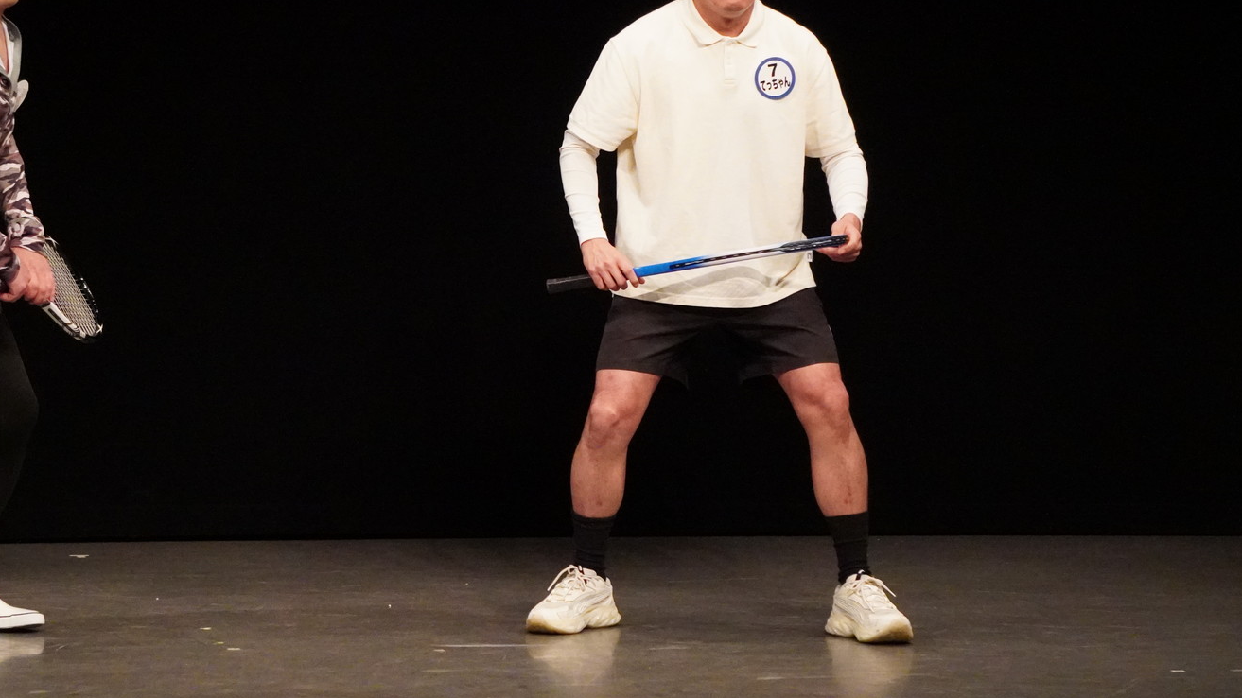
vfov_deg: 5.1
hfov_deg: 9.1
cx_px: 418
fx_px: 7804
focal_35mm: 237
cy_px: 240
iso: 10000
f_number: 5.6
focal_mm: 110
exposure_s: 1/800
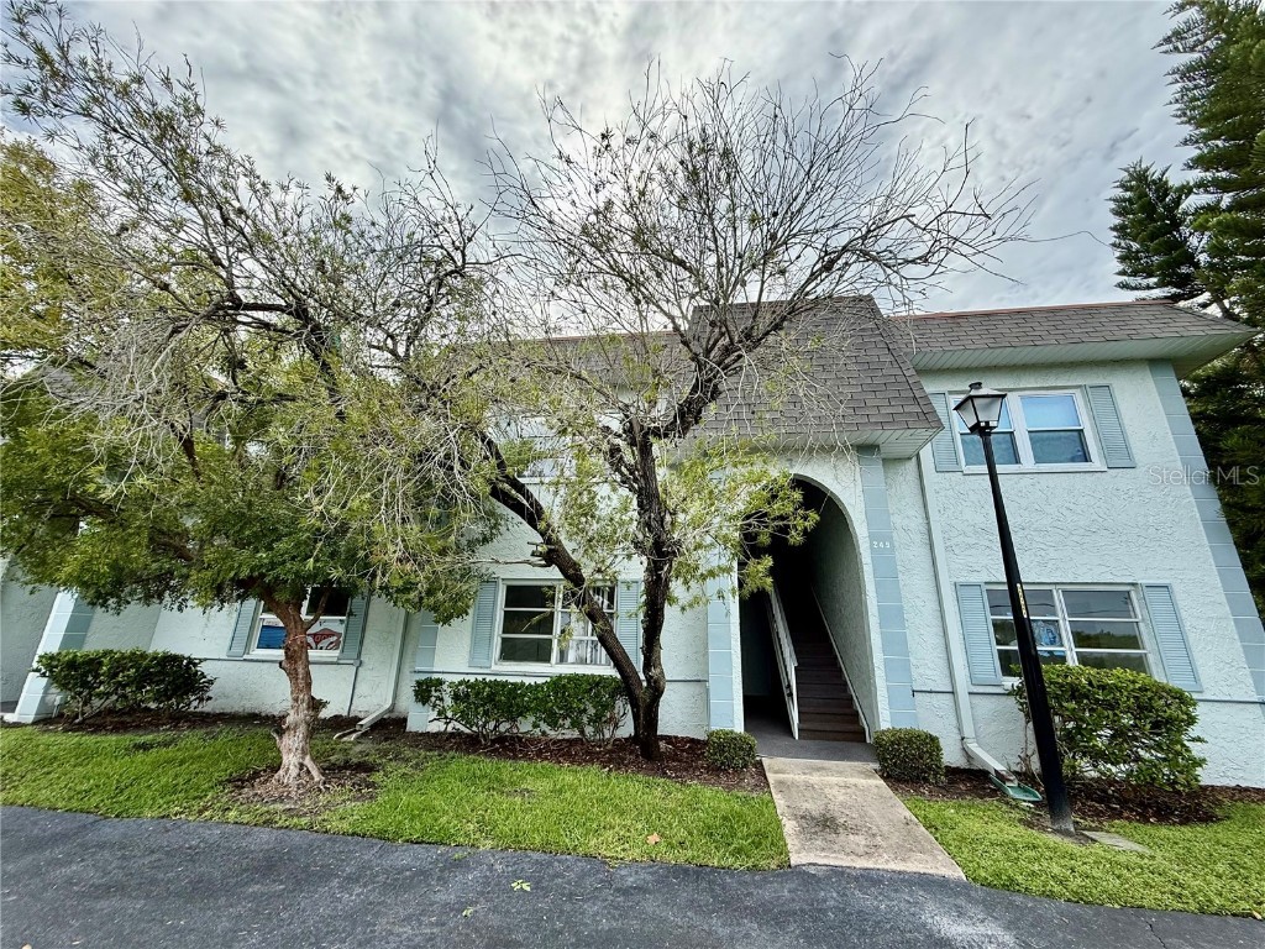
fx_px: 512
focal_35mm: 14
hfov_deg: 102.1
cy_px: 474
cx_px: 632
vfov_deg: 85.7
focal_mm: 2.22
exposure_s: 1/809
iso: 64
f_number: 2.2
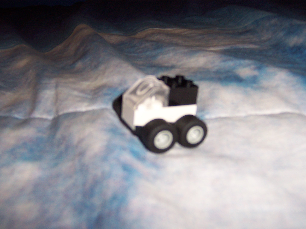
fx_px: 318
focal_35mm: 36
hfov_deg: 51.4
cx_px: 153
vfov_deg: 39.7
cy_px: 114
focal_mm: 5.6
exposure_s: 1/60
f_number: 2.8
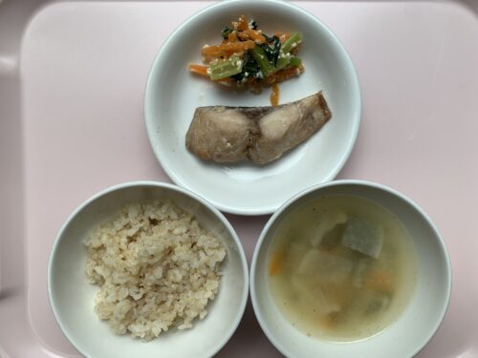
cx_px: 239
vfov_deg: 53.1
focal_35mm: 26
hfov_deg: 67.3
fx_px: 359
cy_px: 179
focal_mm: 4.25
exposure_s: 1/149
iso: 25
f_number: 1.8
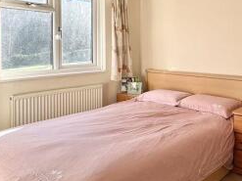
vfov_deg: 42.0
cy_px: 52
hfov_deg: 49.8
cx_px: 214
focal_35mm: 33
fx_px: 231
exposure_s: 1/142
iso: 40
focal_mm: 2.22
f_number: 2.2
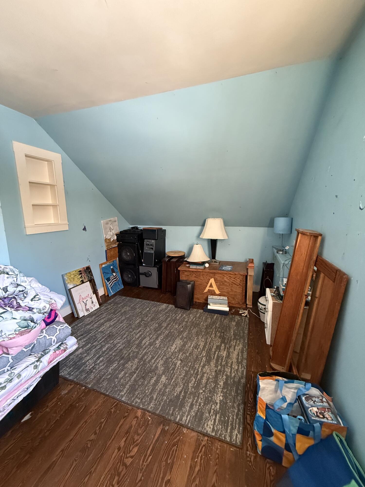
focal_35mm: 14
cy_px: 244
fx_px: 197
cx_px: 182
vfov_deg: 102.1
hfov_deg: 85.7
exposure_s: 1/60
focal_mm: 2.22
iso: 800
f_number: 2.2
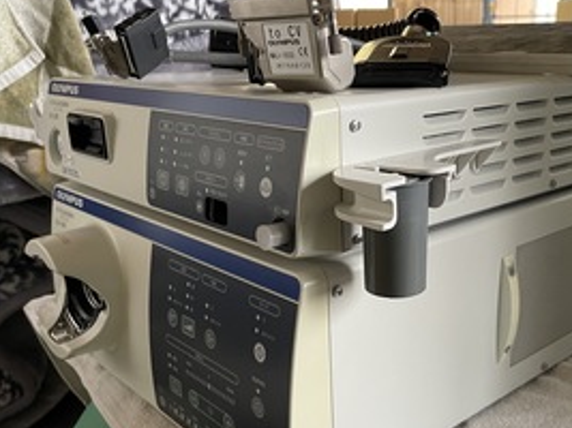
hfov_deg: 47.4
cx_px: 358
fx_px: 644
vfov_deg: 36.7
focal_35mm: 39
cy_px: 255
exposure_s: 1/50
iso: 320
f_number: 1.6
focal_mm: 4.2
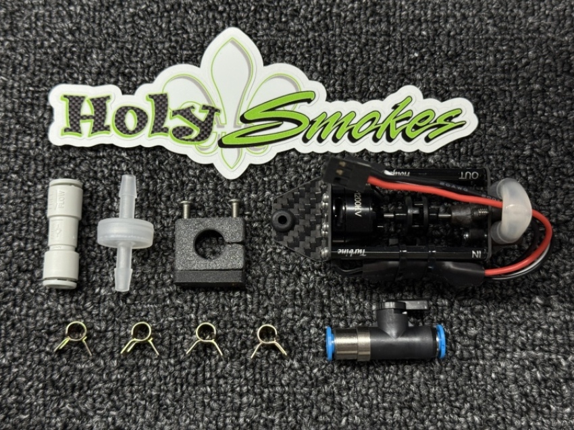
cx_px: 287
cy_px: 215
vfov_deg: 30.3
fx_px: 796
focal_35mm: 48
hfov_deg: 39.7
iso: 200
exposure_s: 1/100
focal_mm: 6.76
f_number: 1.78
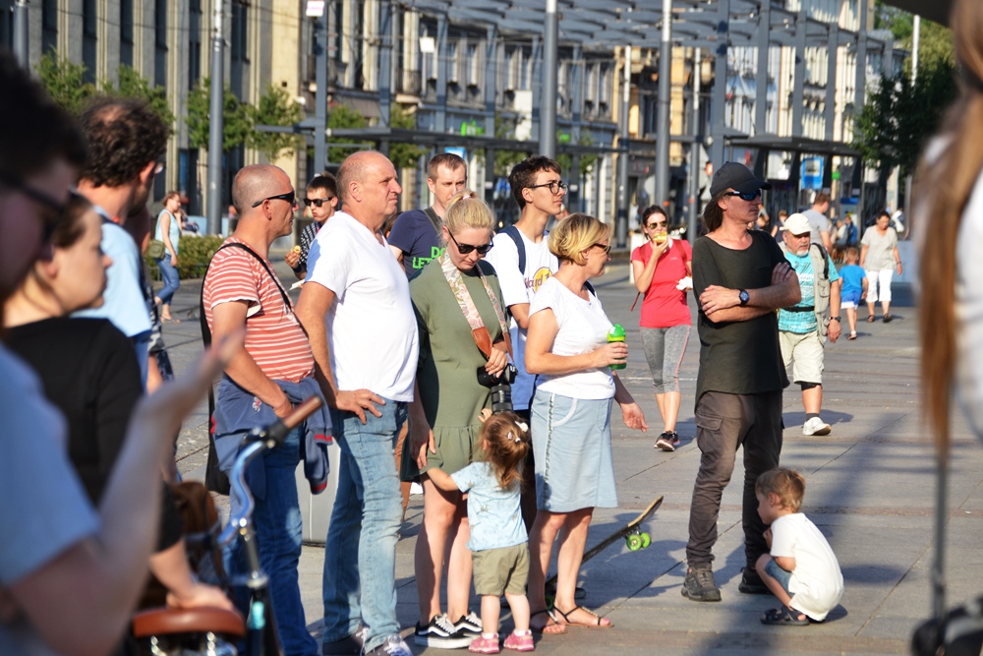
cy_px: 328
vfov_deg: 10.8
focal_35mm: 128
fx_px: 3482
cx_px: 492
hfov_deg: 16.1
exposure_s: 1/500
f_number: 4.5
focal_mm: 85
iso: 100
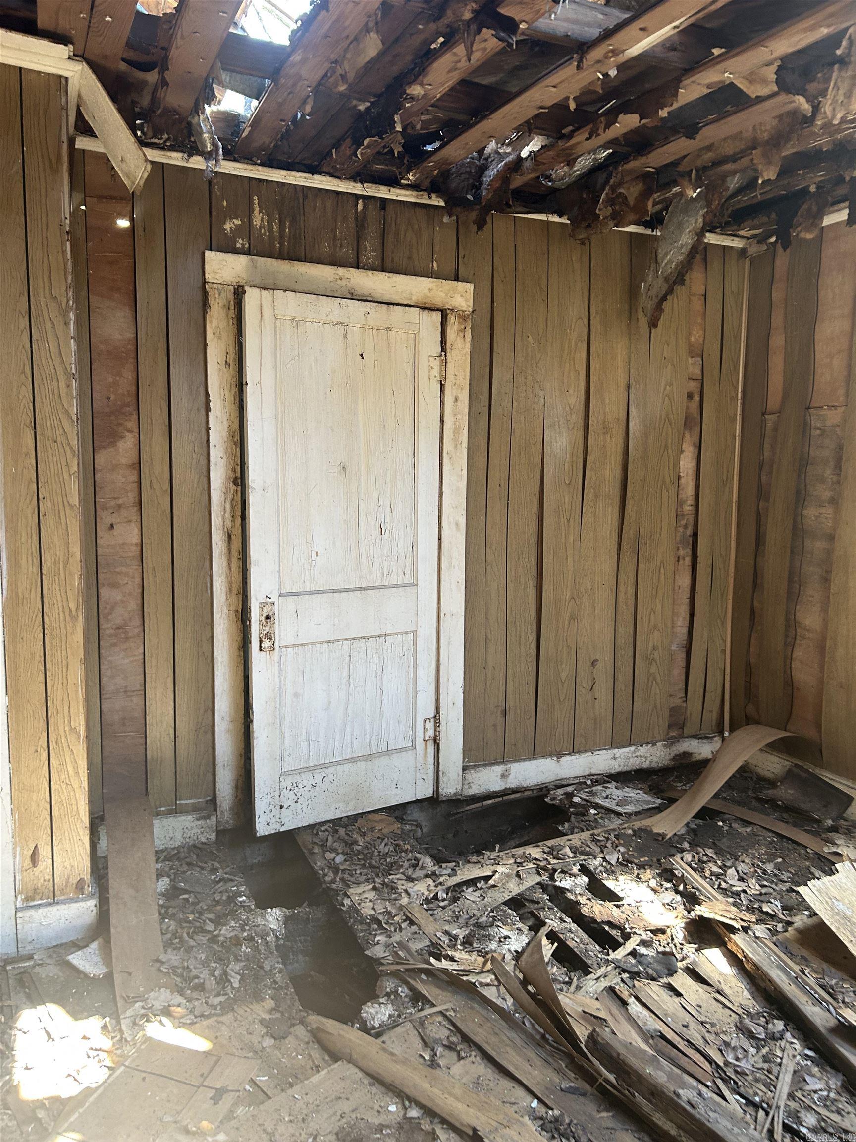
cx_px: 428
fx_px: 857
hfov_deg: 53.1
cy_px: 571
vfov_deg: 67.3
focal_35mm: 26
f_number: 1.5
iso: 160
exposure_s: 1/60
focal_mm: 5.7
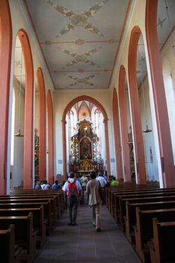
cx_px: 88
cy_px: 132
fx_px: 197
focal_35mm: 27
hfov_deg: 47.9
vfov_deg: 67.4
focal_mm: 18
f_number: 4.5
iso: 400
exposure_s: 1/80
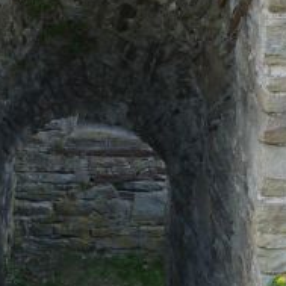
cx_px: 112
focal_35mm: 105
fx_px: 981
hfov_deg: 16.6
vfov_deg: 16.5
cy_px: 71
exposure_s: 1/125
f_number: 4
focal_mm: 14
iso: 100
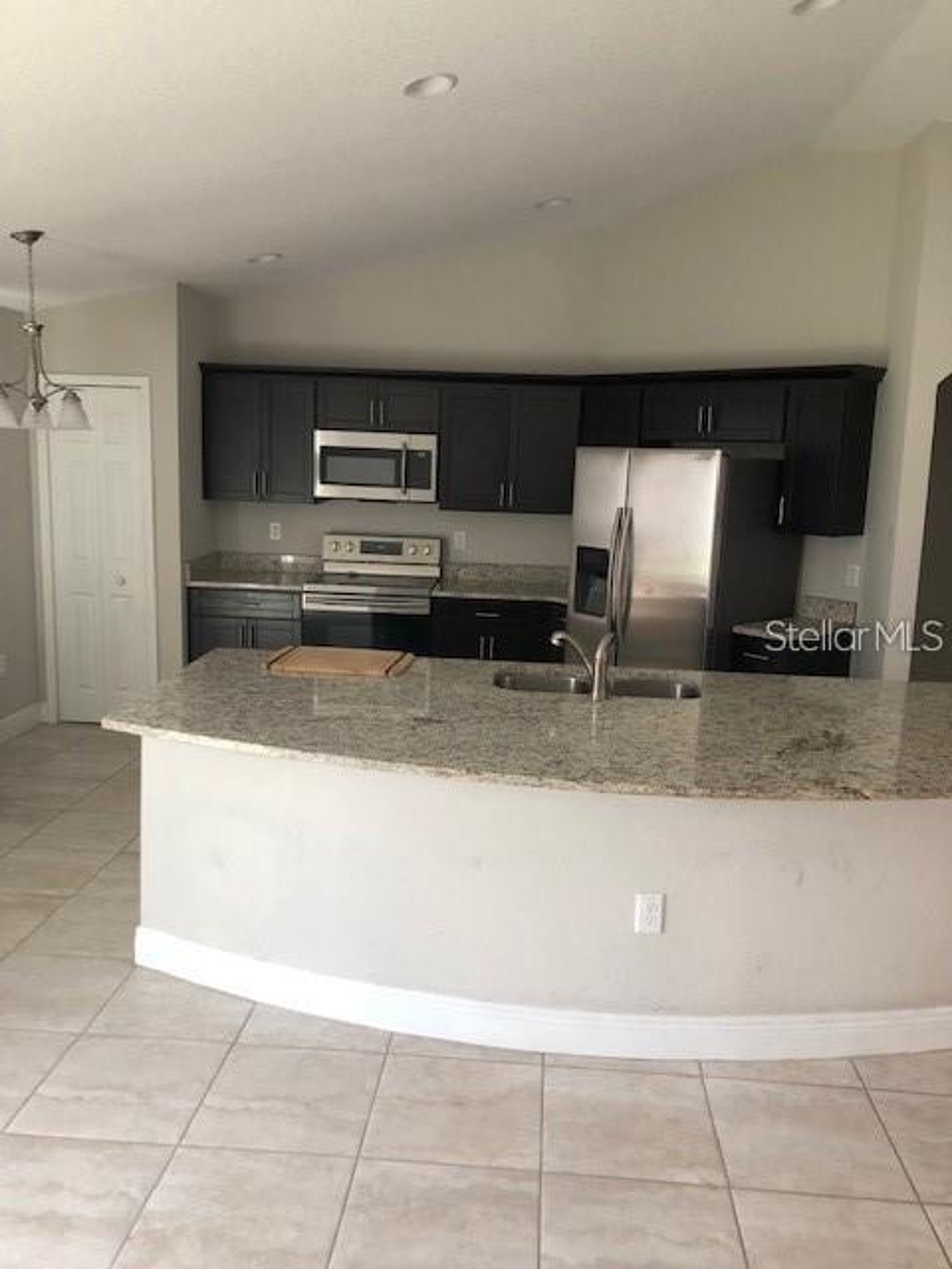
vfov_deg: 63.4
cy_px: 634
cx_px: 476
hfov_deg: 49.7
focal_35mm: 28
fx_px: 1027
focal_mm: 3.99
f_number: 1.8
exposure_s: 1/30
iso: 25
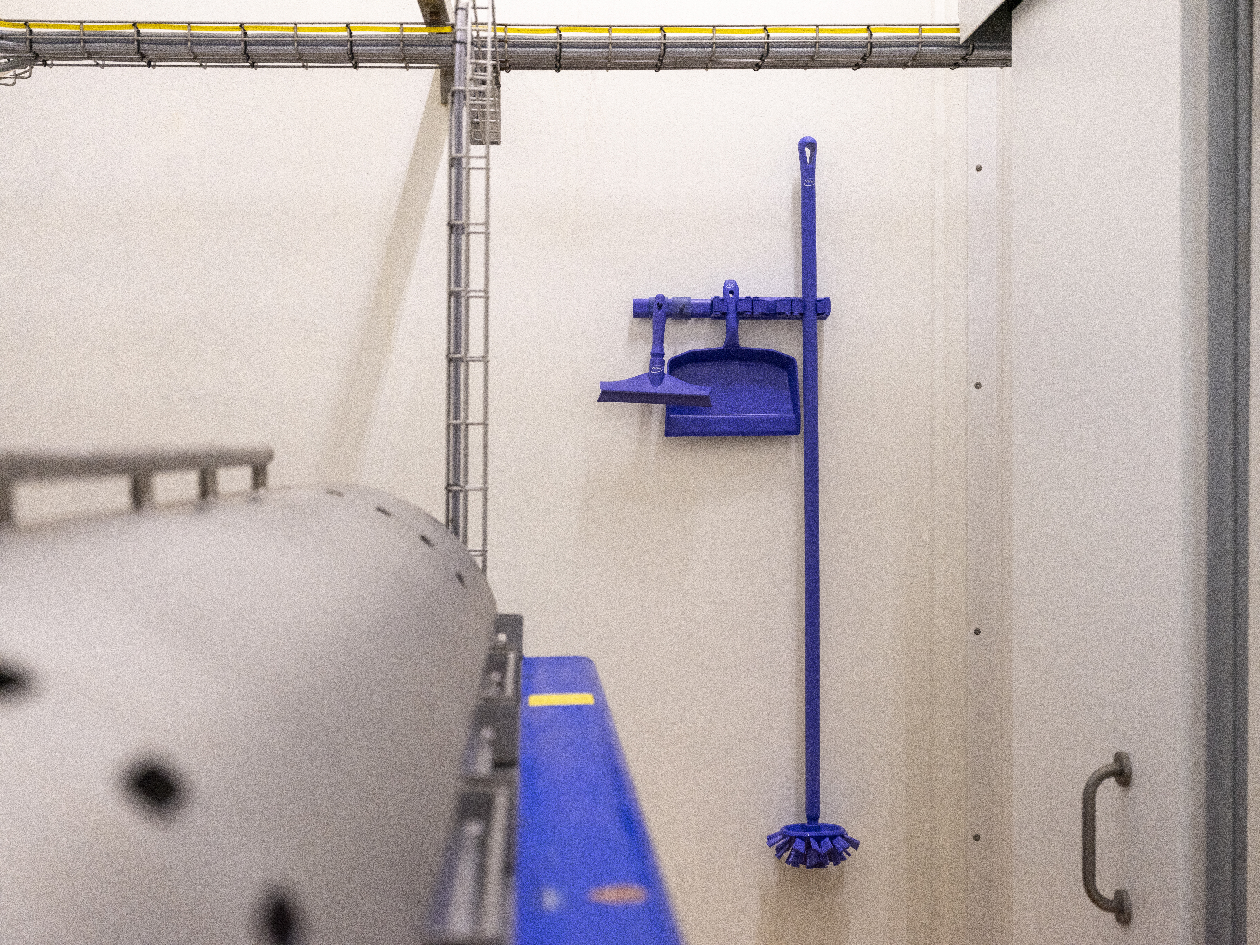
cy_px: 472
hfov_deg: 41.2
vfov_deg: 31.5
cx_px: 630
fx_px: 1674
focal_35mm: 46
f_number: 4
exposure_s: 1/125
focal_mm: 58.6
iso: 1000
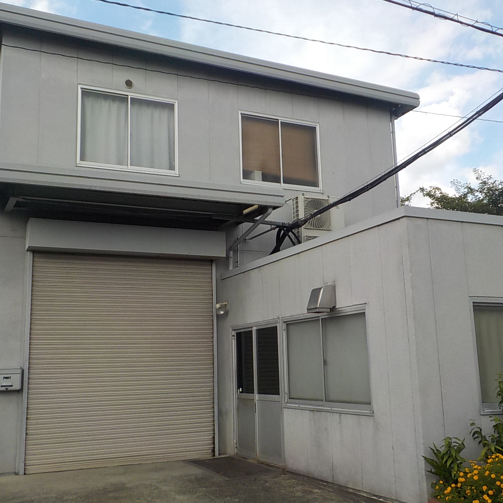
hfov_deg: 46.0
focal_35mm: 36
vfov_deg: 46.0
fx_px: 592
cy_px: 250
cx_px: 233
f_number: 3.3
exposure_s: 1/800
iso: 125
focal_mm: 4.1
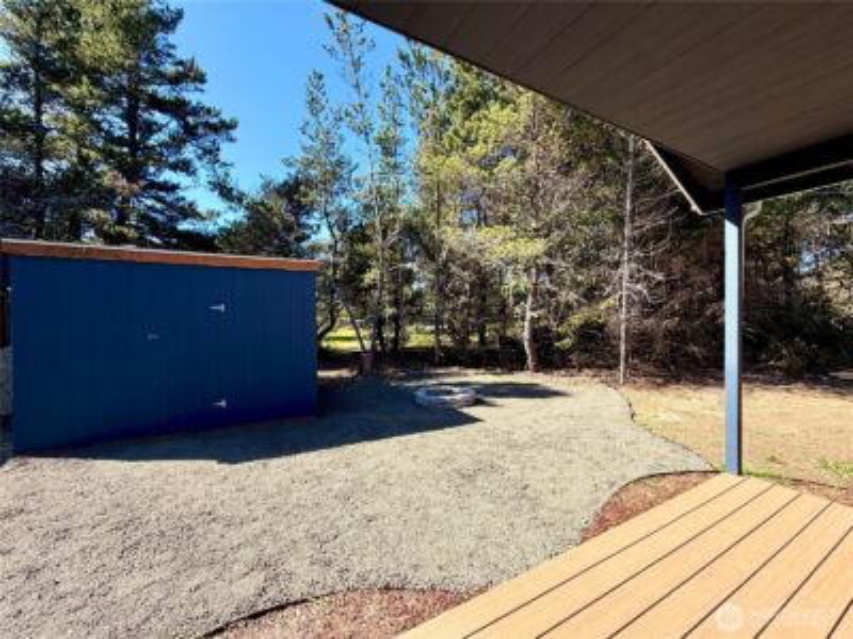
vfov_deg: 85.7
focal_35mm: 14
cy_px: 320
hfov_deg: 102.1
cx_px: 426
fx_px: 345
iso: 40
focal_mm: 2.22
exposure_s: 1/502
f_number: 2.2
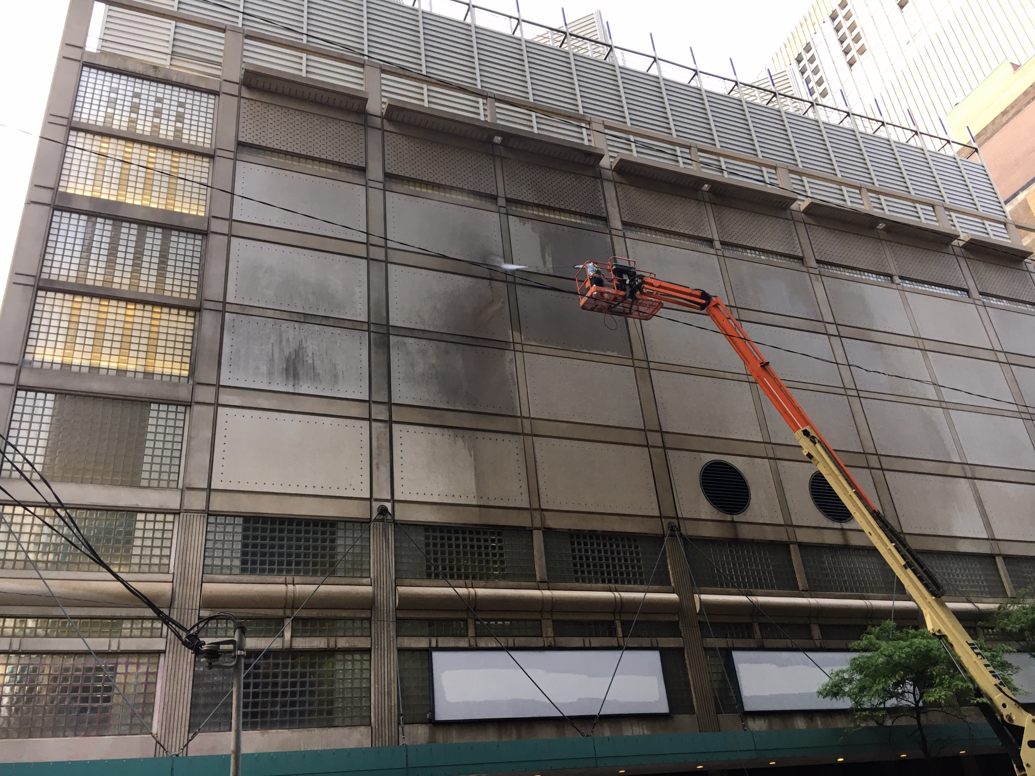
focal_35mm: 29
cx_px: 518
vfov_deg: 48.2
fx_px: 867
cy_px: 388
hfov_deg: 61.7
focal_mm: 4.15
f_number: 2.2
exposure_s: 1/30
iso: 25
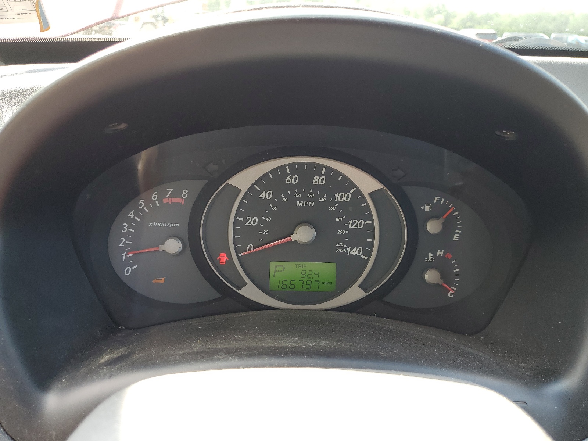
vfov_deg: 53.1
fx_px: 442
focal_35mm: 26
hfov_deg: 67.3
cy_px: 220
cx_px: 294
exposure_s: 1/125
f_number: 1.5
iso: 50
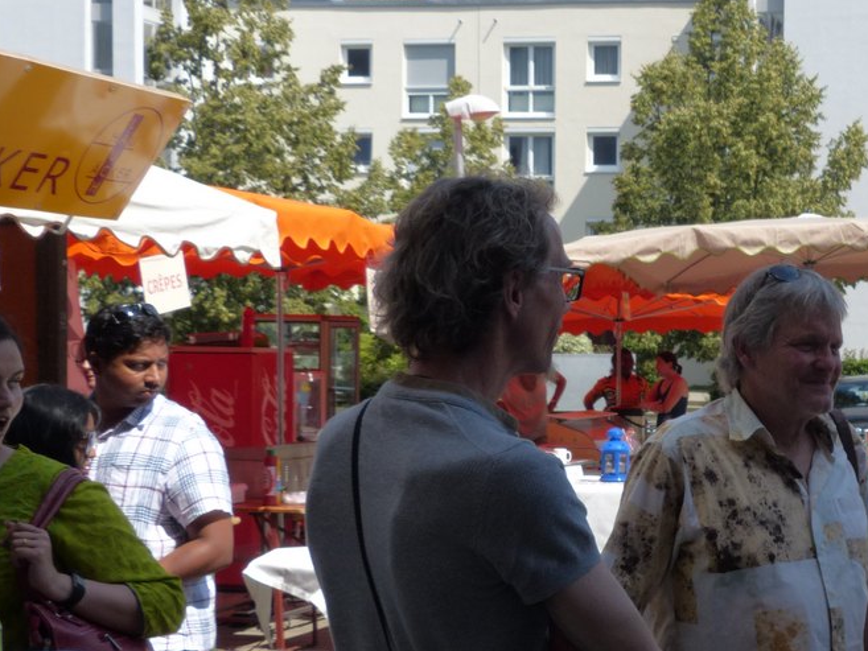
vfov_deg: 19.9
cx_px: 842
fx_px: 1856
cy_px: 420
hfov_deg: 25.2
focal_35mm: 74
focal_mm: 6.8
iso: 100
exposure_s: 1/1000
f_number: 4
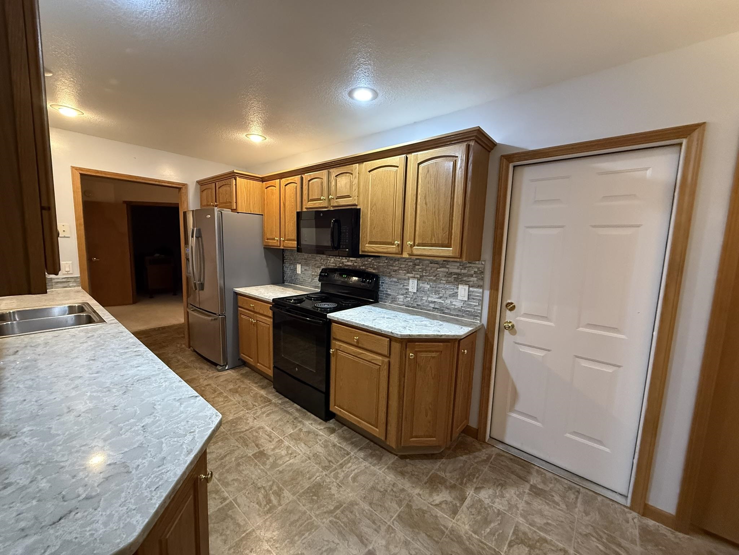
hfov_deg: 102.1
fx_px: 299
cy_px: 278
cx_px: 370
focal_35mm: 14
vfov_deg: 85.7
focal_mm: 2.22
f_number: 2.2
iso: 640
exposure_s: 1/60
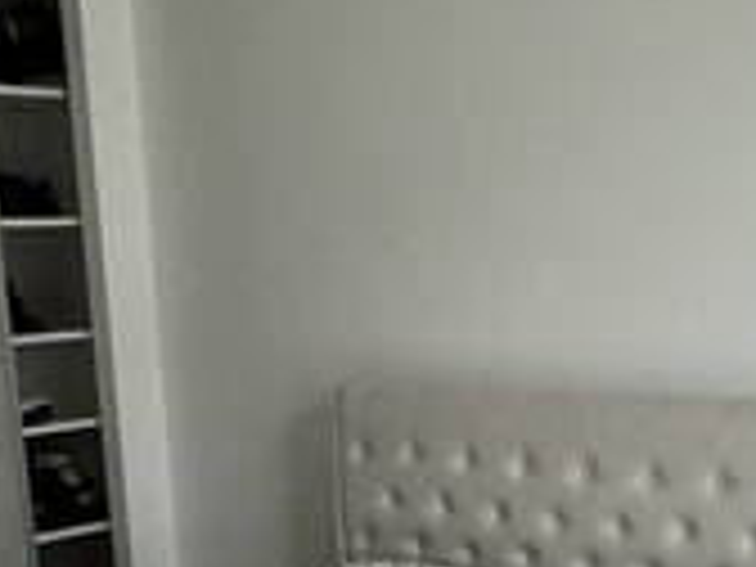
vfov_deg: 20.4
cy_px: 729
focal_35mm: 66
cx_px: 432
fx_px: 1441
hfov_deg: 29.4
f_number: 2.2
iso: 200
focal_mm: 2.22
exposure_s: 1/99
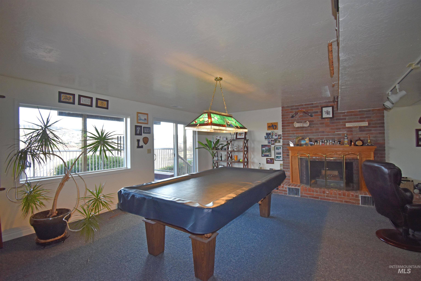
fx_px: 175
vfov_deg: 77.3
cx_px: 210
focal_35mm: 15
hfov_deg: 100.4
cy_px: 140
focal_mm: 10
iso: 800
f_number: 5
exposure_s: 1/100
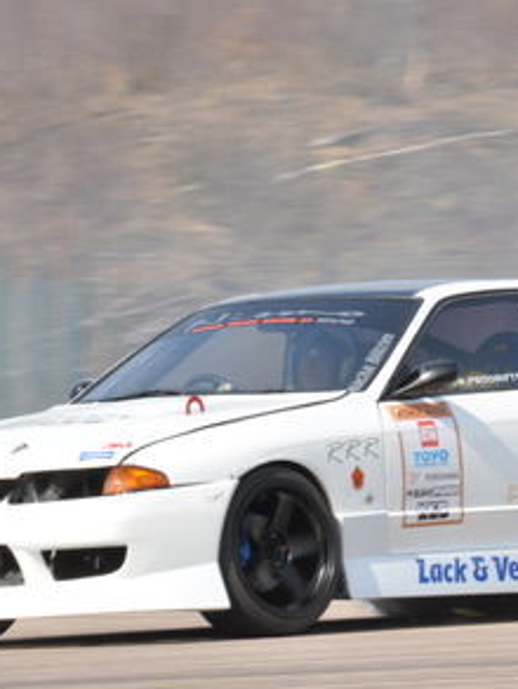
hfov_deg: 2.2
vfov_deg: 2.9
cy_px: 420
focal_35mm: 692
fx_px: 13797
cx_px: 532
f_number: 16
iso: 320
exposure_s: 1/125
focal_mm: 220
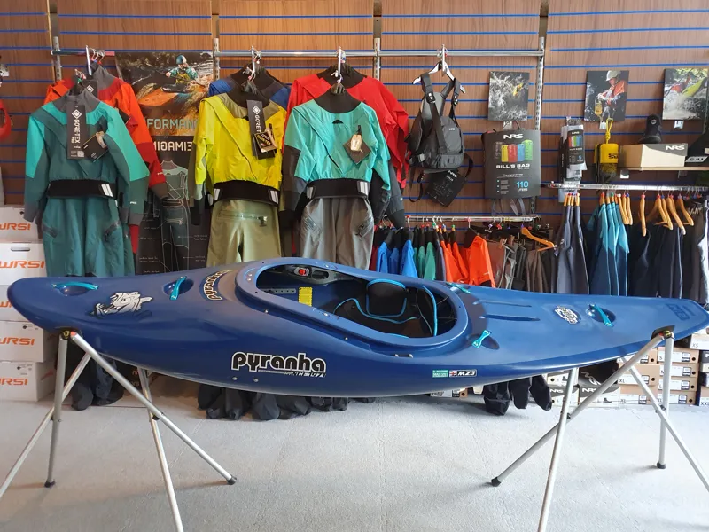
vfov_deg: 53.1
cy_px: 266
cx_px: 354
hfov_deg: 67.3
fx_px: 533
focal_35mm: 26
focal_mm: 4.32
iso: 320
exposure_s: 1/50
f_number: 1.5
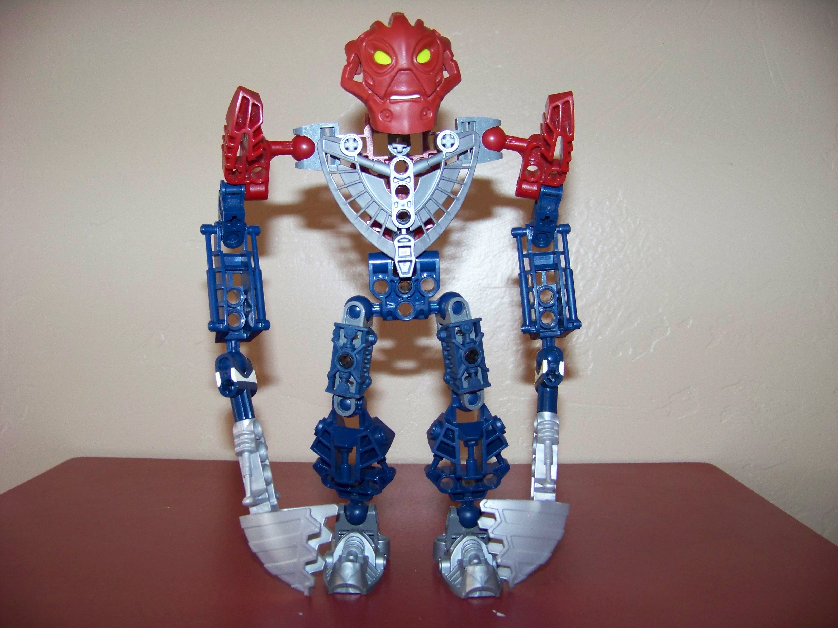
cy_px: 314
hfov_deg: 51.4
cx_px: 419
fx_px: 872
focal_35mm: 36
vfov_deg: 39.7
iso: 200
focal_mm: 5.85
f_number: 2.8
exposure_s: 1/30
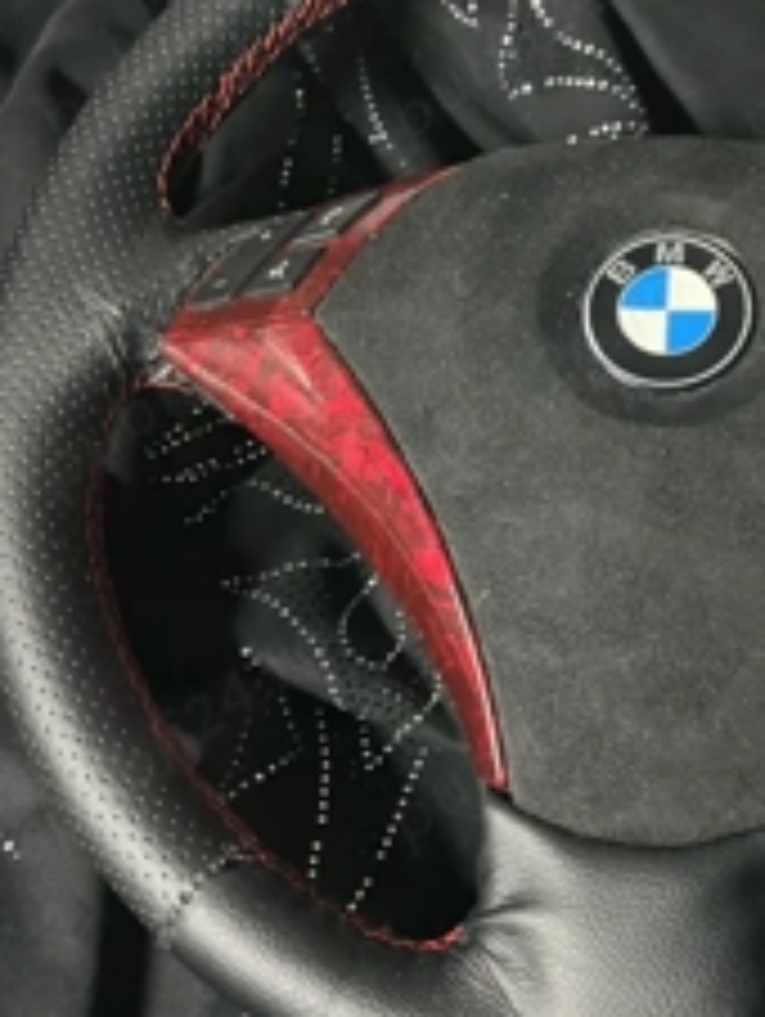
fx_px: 1353
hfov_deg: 30.7
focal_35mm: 46
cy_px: 436
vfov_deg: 41.1
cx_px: 626
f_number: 1.6
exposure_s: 1/25
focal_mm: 5.1
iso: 800
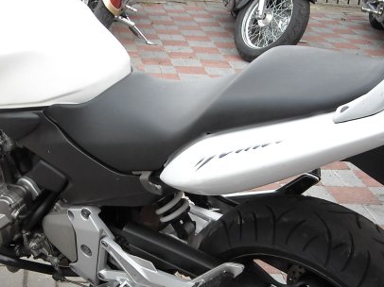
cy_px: 195
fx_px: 765
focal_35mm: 69
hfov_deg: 28.1
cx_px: 144
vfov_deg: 21.2
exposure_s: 1/168
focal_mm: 5.7
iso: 64
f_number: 2.8
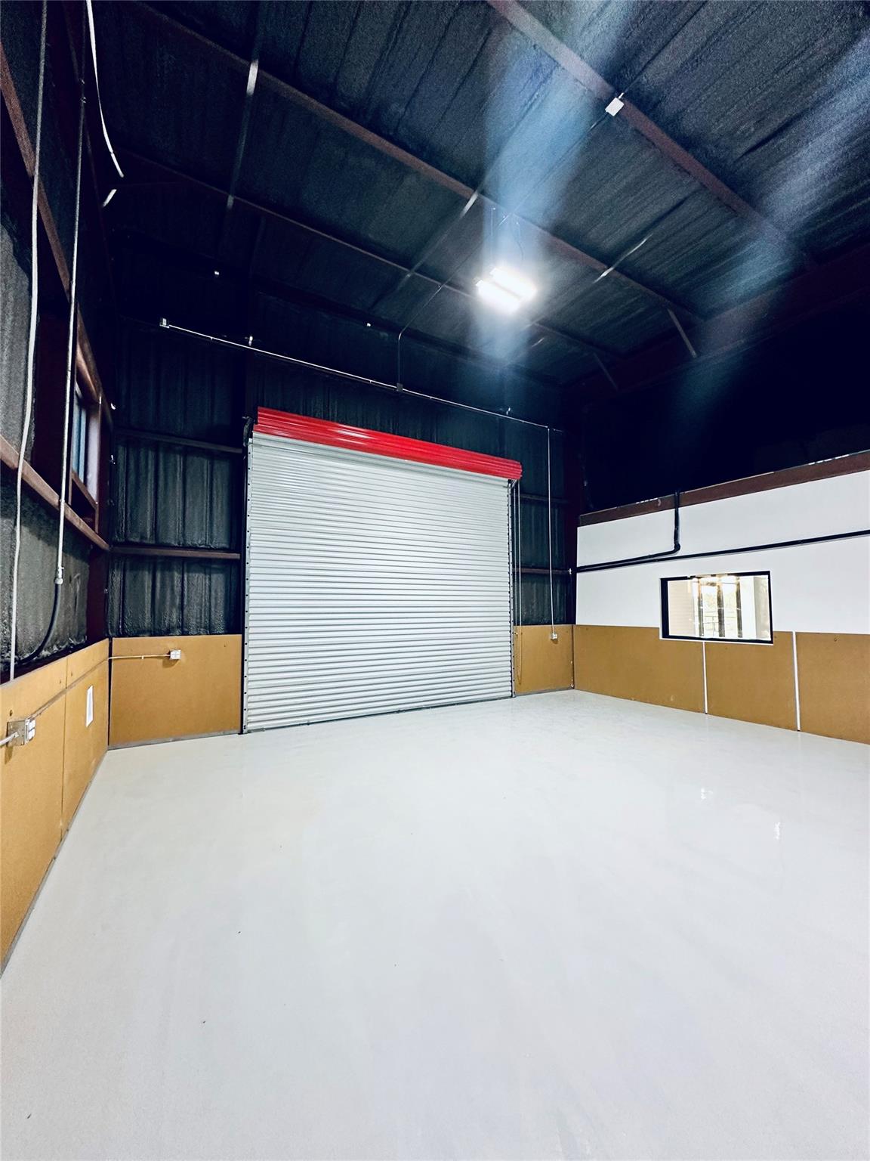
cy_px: 580
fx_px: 469
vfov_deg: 102.1
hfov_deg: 85.7
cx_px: 435
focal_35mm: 14
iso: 250
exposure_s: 1/120
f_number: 2.2
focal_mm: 2.22
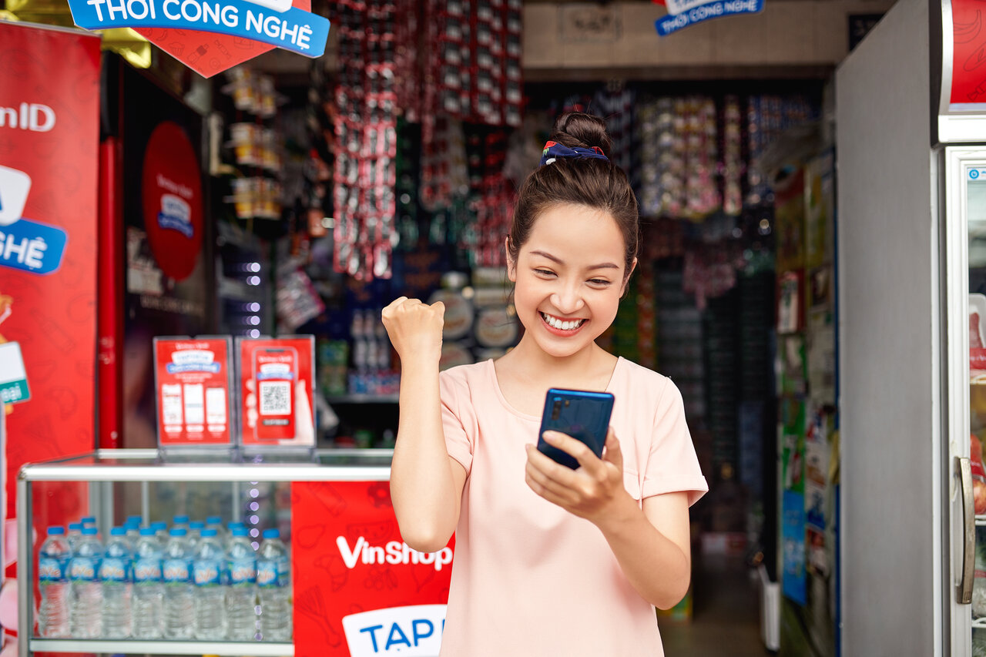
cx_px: 493
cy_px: 328
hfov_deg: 54.4
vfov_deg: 37.8
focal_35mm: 35
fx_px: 958
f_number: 2.2
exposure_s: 1/1600
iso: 200
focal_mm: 35
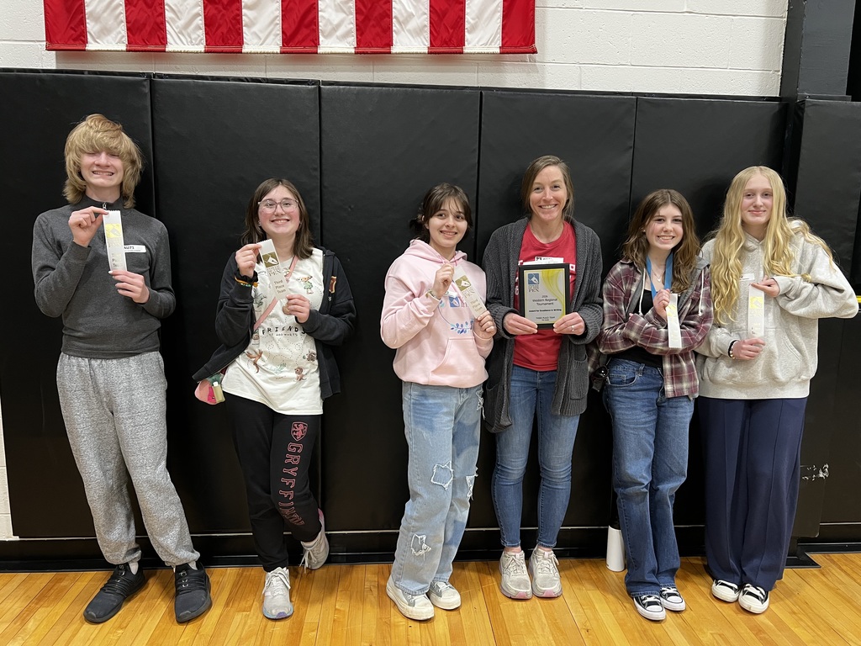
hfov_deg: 67.3
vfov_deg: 53.1
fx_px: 647
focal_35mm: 26
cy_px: 323
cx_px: 430
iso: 200
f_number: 1.5
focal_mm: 5.7
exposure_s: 1/60
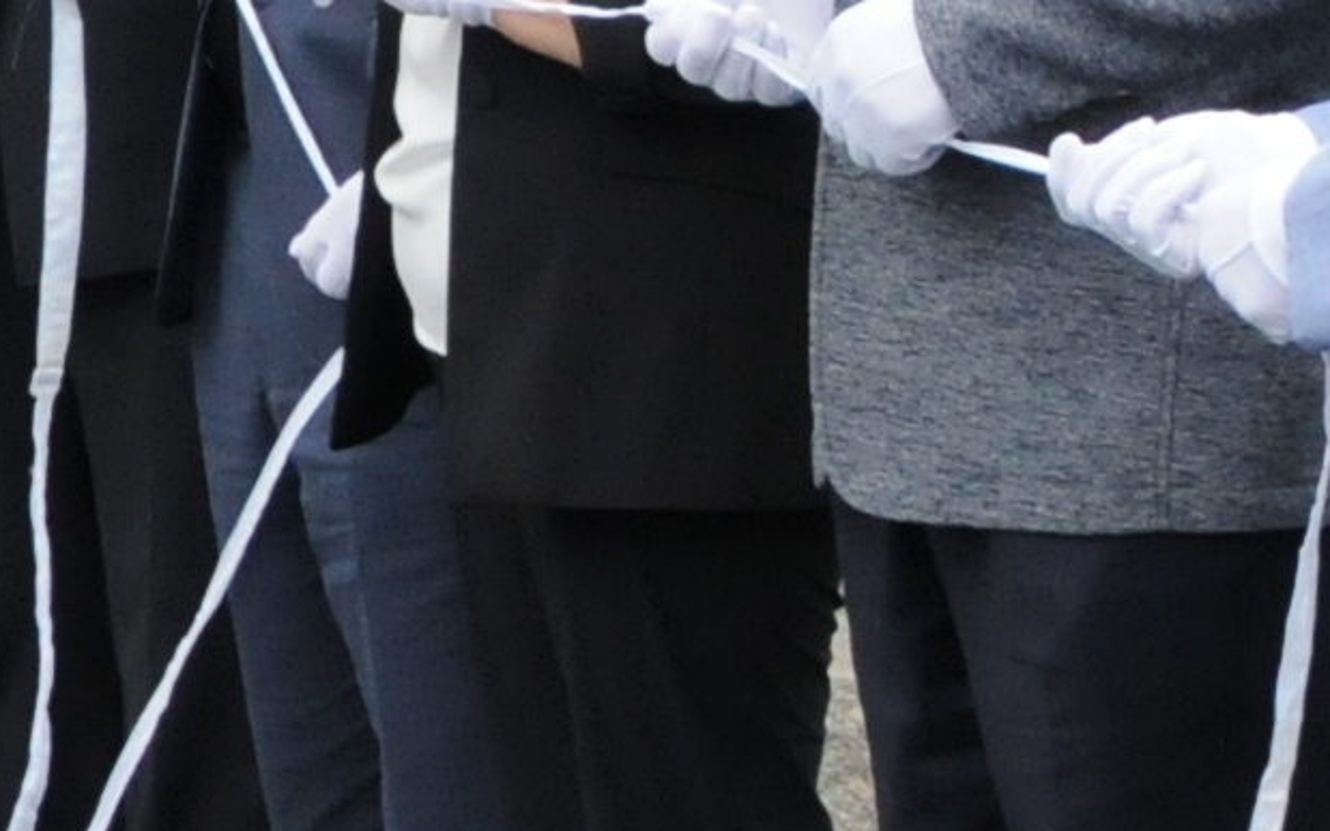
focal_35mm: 275
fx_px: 9969
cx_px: -1420
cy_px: -481
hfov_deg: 7.3
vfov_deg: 4.7
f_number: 9
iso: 800
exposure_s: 1/320
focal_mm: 26
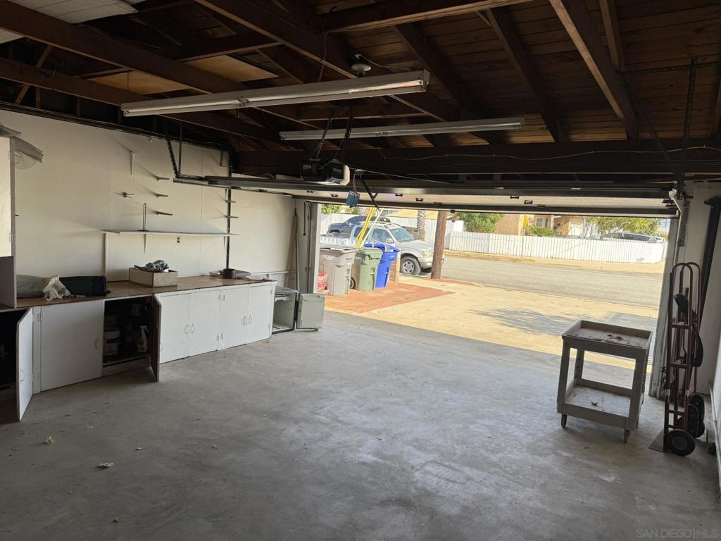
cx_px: 360
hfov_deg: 71.6
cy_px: 270
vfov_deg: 56.8
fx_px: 500
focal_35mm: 24
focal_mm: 6.76
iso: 80
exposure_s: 1/517
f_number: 1.78
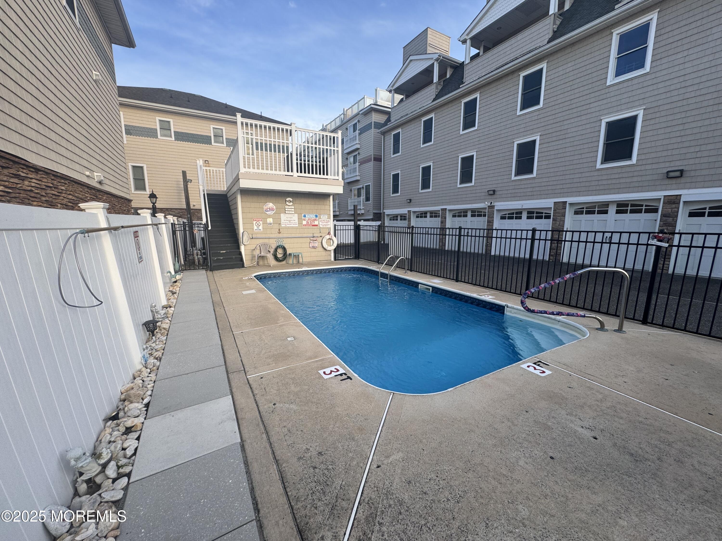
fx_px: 292
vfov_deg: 85.7
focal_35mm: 14
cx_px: 361
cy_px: 270
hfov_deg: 102.1
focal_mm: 2.22
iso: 40
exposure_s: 1/473
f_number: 2.2
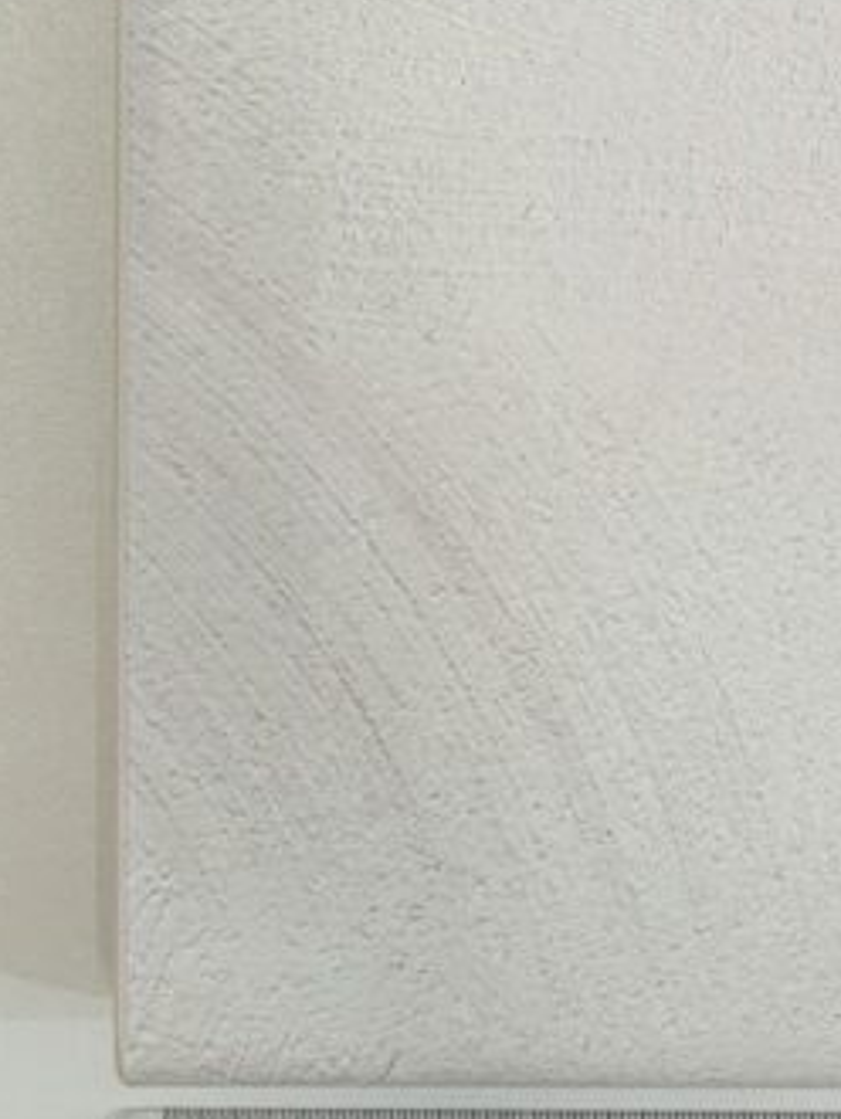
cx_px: 838
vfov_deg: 29.4
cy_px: 112
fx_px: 2038
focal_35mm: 63
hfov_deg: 22.4
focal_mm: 4.32
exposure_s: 1/100
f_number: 2.4
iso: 125
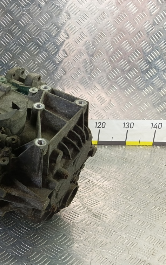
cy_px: 133
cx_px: -11
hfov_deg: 33.9
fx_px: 239
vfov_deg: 58.1
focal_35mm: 33
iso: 180
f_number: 1.6
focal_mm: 4.11
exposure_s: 1/50
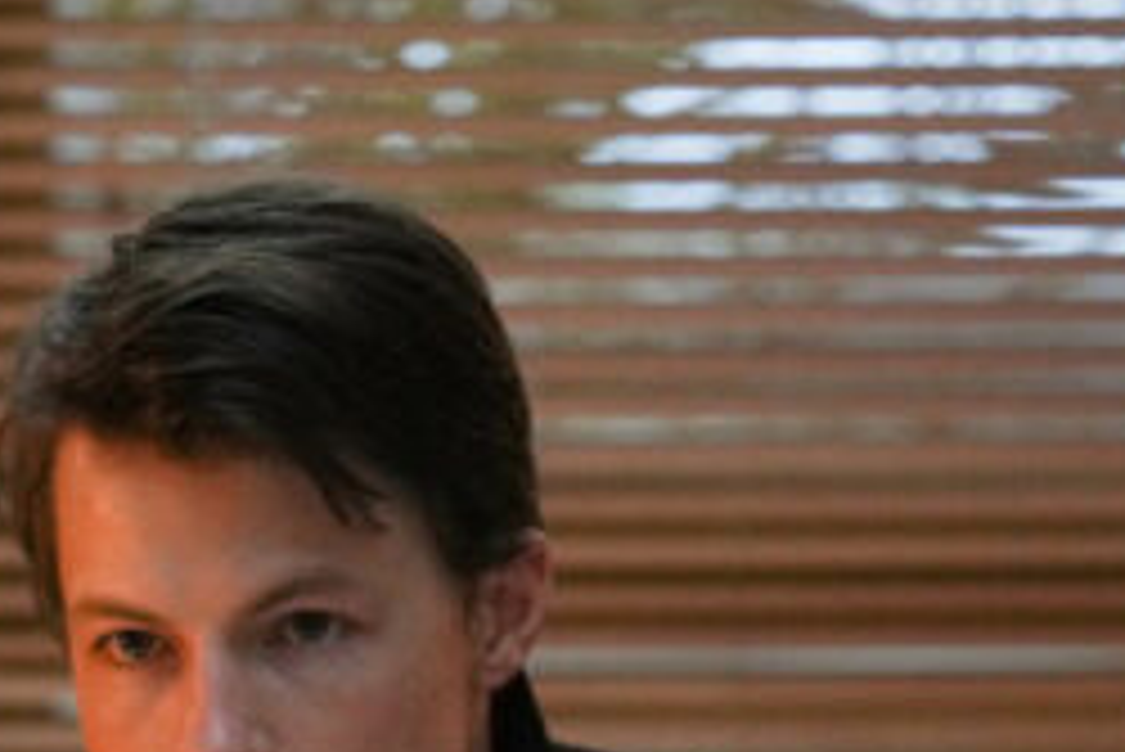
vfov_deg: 6.3
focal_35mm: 215
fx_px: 6722
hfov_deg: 9.6
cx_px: 508
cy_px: 1103
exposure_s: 1/125
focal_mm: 70
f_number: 2.8
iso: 2000
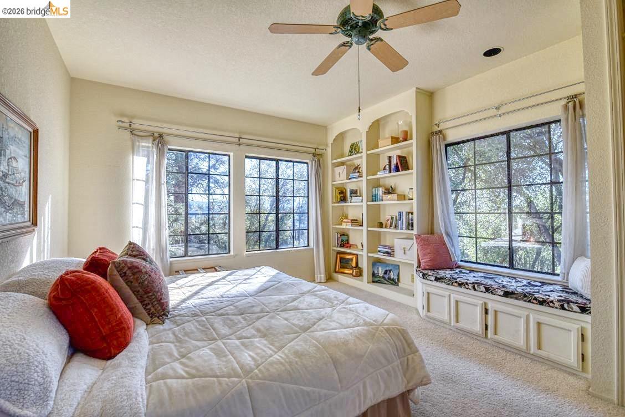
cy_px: 208
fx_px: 278
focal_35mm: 16
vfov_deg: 73.7
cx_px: 312
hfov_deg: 96.7
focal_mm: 16
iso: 400
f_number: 11
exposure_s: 1/320
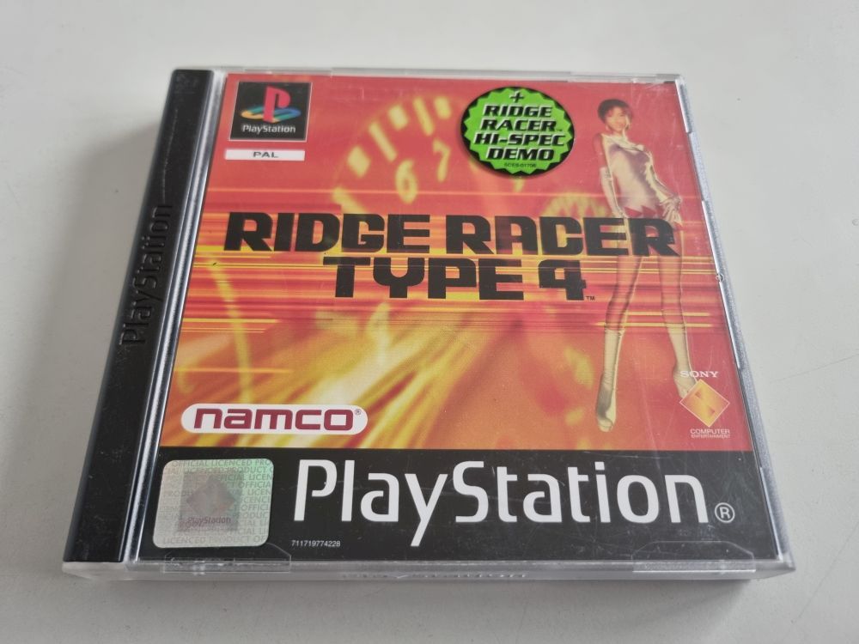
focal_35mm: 26
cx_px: 430
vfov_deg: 53.1
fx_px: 645
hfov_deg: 67.3
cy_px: 322
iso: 200
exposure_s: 1/50
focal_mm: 5.4
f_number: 1.8
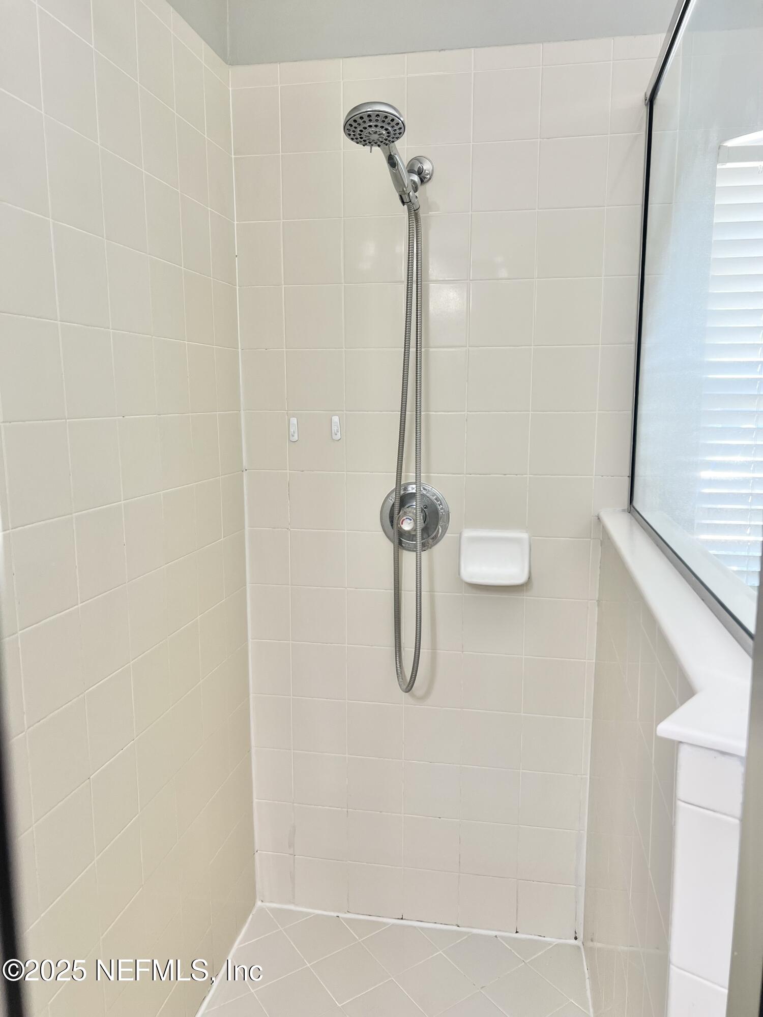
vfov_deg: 67.3
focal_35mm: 26
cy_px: 508
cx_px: 382
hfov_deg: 53.1
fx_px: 764
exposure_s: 1/120
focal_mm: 5.7
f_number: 1.5
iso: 100
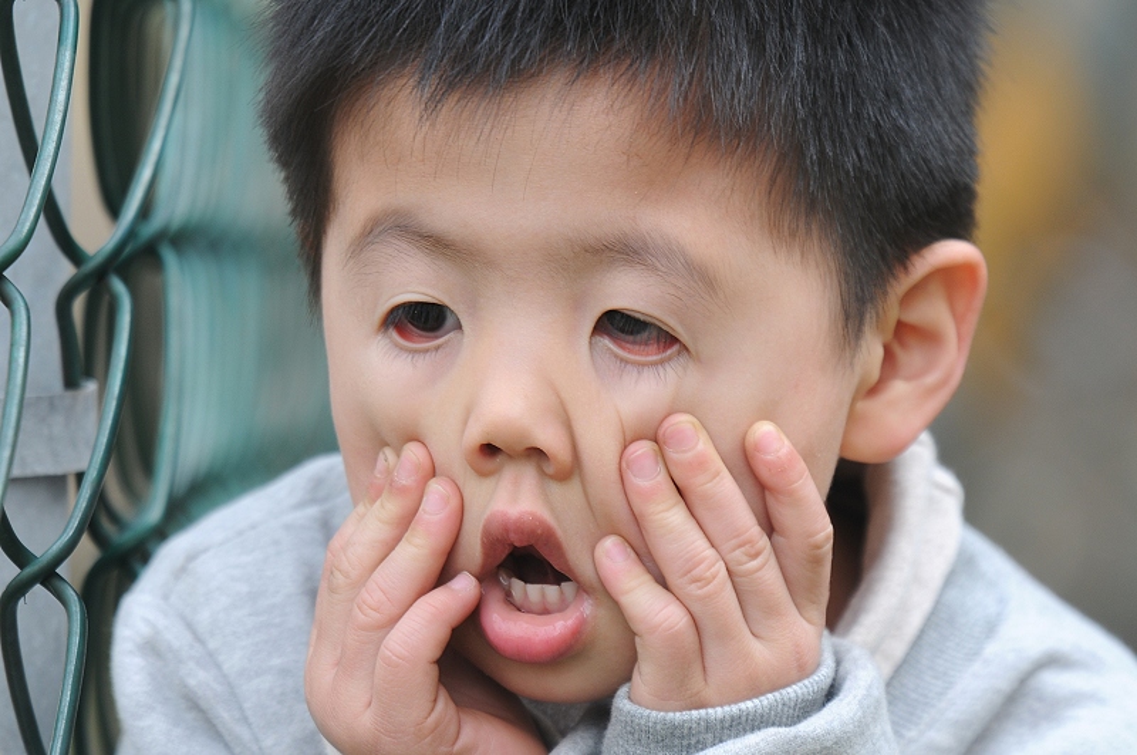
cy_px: 378
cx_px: 568
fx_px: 11354
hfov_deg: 5.7
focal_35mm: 360
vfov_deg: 3.8
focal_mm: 240
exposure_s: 1/200
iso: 200
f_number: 5.6
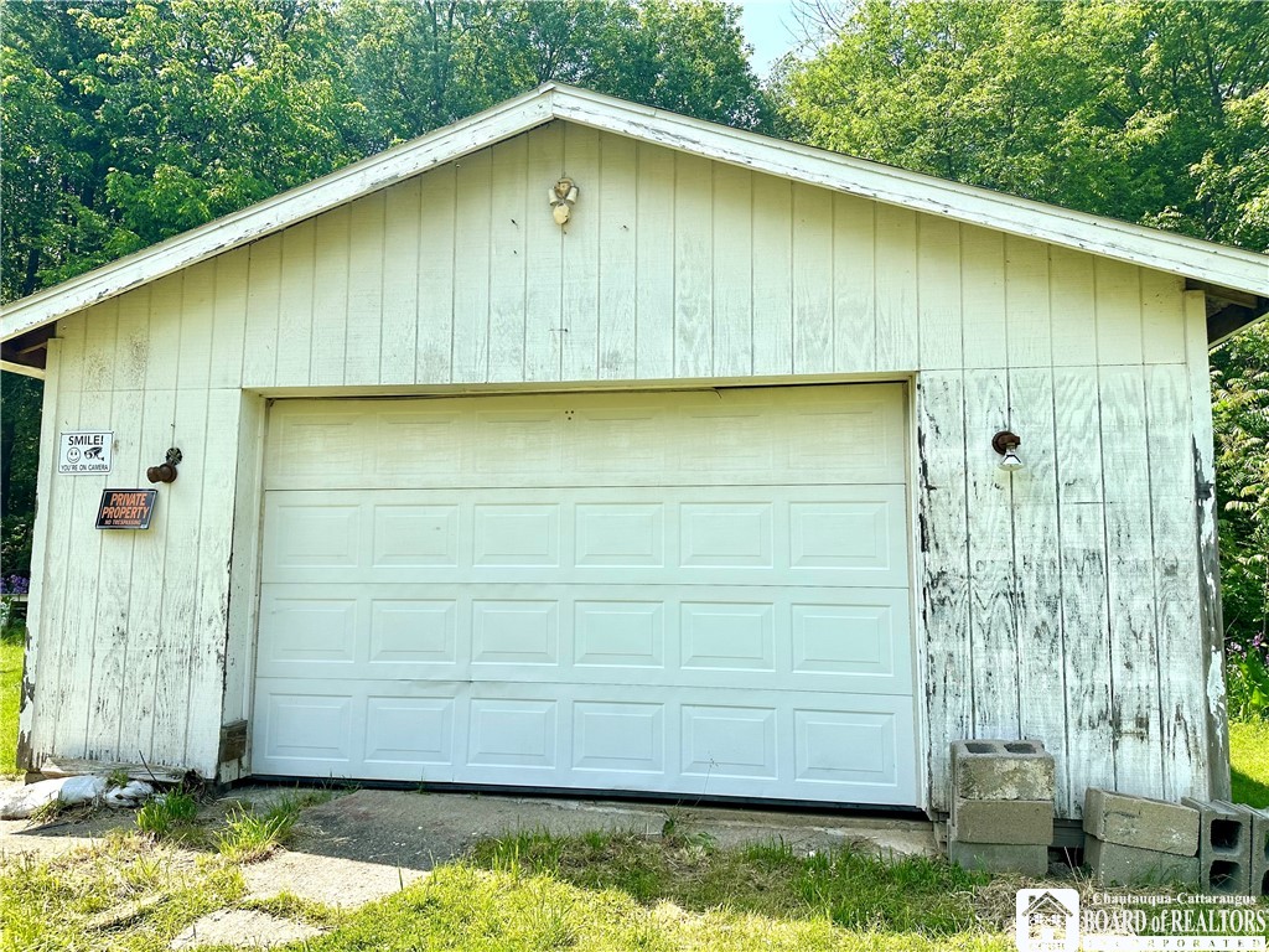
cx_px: 634
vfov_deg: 56.8
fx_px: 880
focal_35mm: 24
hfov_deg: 71.6
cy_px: 476
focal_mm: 6.86
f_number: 1.78
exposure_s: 1/2967
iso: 80
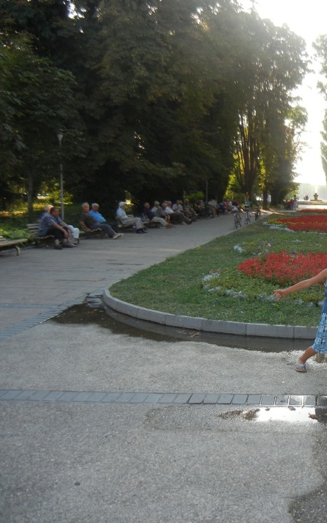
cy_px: 260
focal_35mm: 43
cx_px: 347
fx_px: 613
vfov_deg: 46.2
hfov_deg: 27.6
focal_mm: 5.4
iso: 160
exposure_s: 1/272
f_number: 3.5
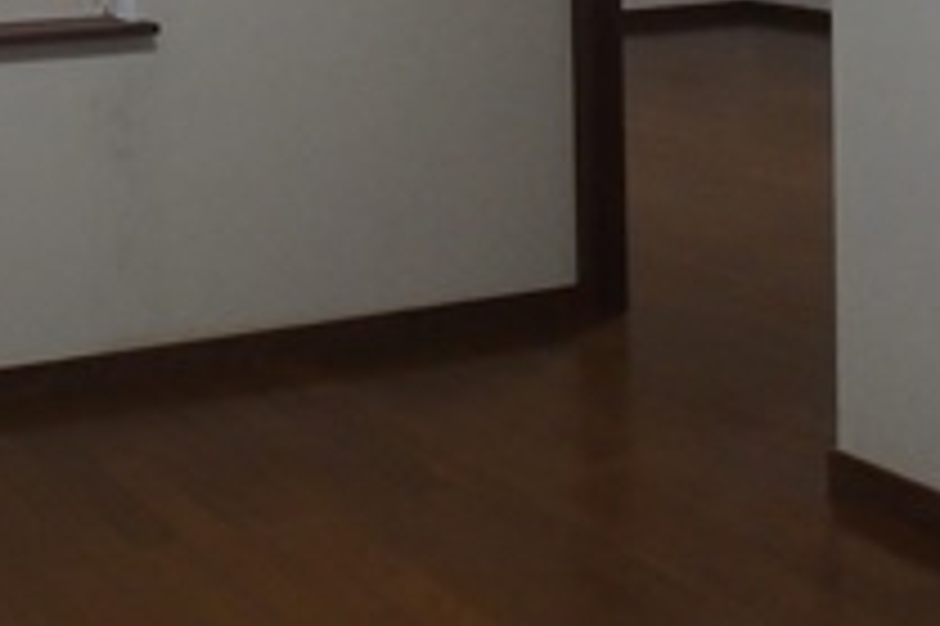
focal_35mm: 67
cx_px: -99
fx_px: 1748
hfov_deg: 27.5
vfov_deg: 18.8
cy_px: -198
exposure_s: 1/30
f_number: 3.5
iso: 320
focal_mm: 3.7
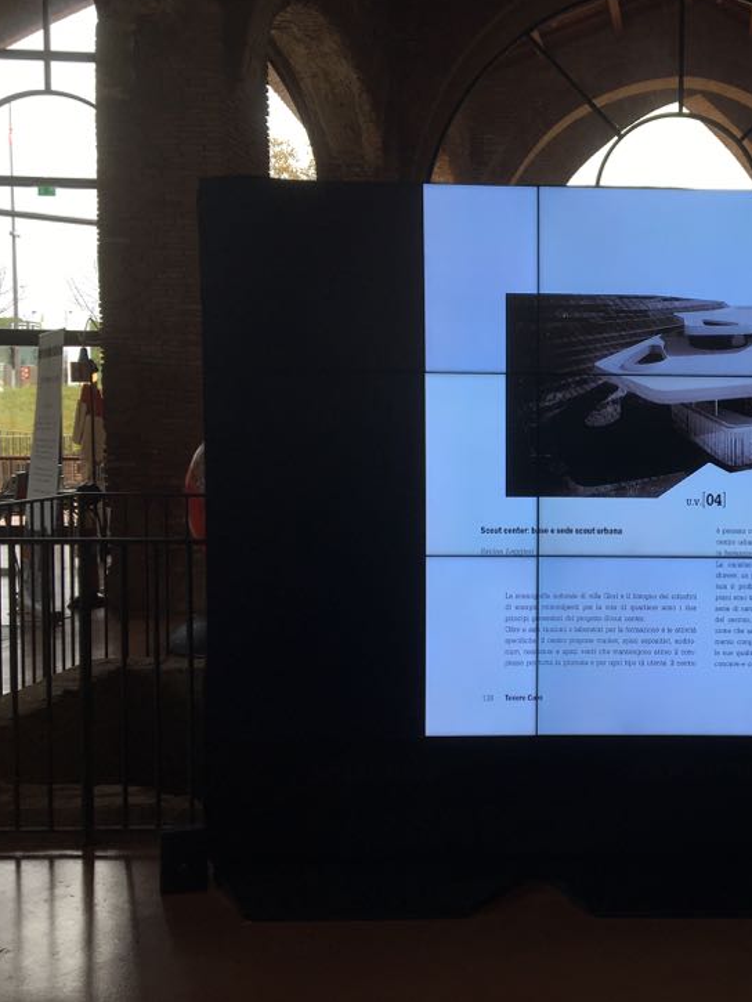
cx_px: 655
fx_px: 1158
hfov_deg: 34.3
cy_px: 486
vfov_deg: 46.8
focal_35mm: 40
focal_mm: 4.15
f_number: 2.2
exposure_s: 1/100
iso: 32
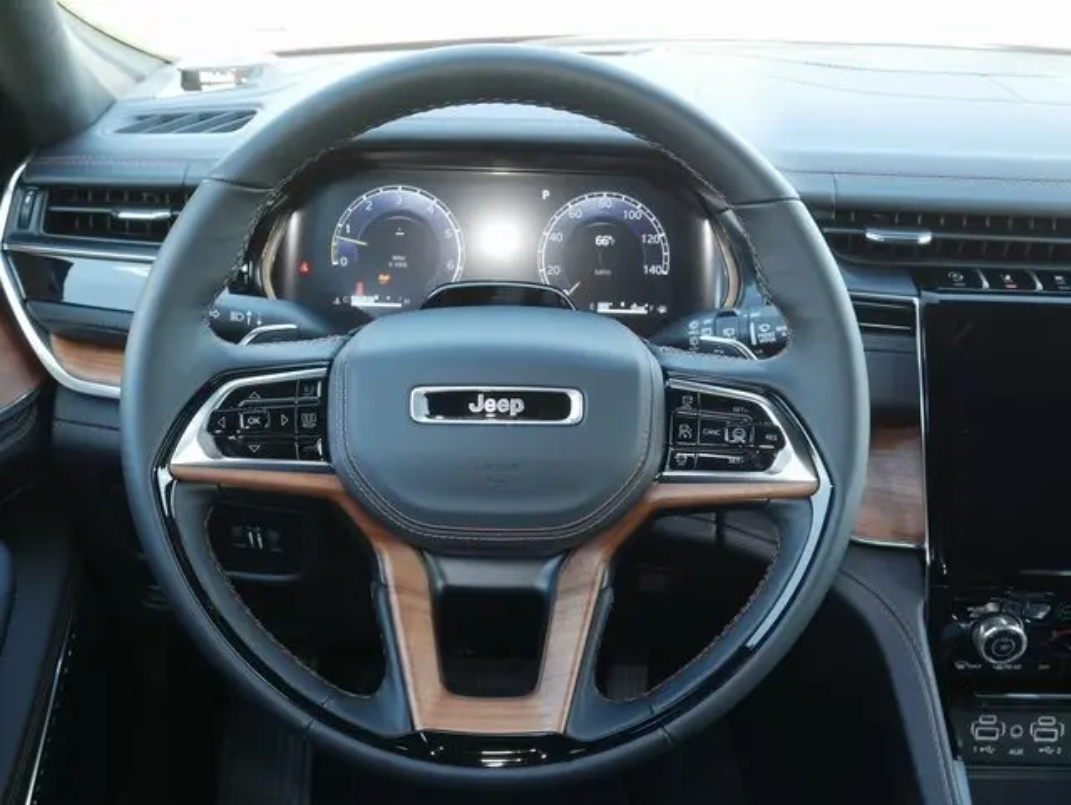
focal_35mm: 42
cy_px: 402
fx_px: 1300
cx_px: 536
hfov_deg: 44.8
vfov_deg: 34.4
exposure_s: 1/15
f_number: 6.3
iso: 250
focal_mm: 21
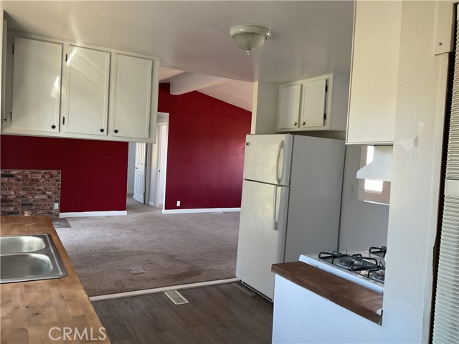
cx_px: 230
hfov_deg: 61.7
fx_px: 385
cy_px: 172
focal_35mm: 29
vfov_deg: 48.2
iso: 64
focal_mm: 3
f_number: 1.8
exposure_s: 1/60
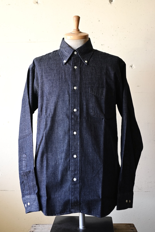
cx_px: 78
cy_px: 116
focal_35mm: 42
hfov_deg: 31.9
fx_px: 271
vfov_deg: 46.4
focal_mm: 28
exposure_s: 1/25
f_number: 2.8
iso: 100
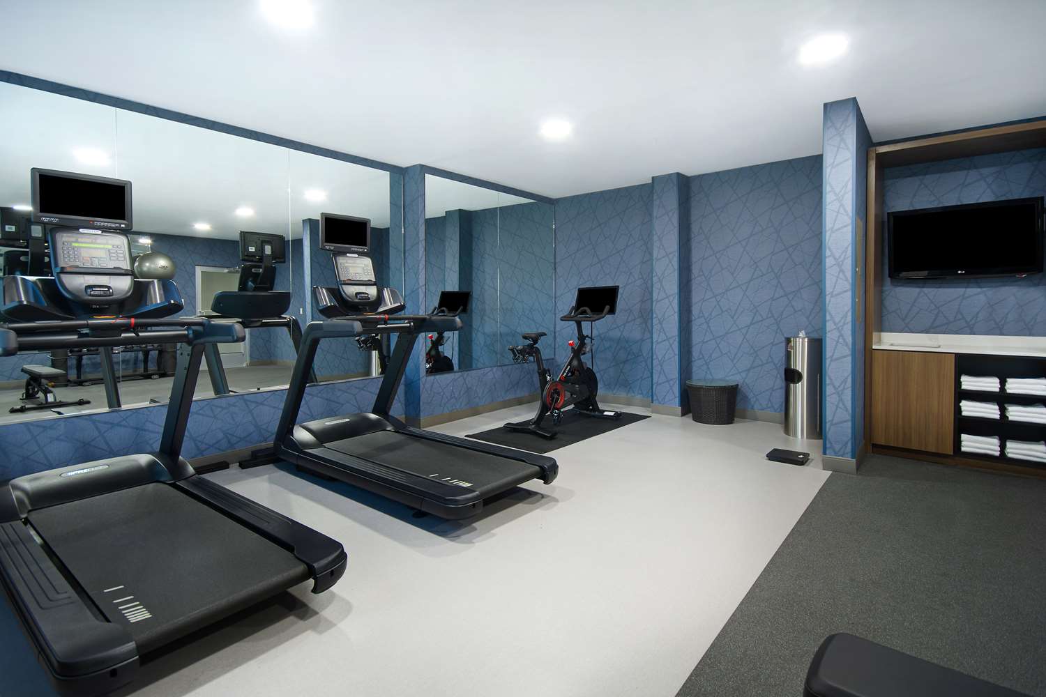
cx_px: 523
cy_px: 348
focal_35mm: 17
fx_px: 501
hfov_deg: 92.4
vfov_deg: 69.7
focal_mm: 11.5
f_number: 7.1
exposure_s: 1/20
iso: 250
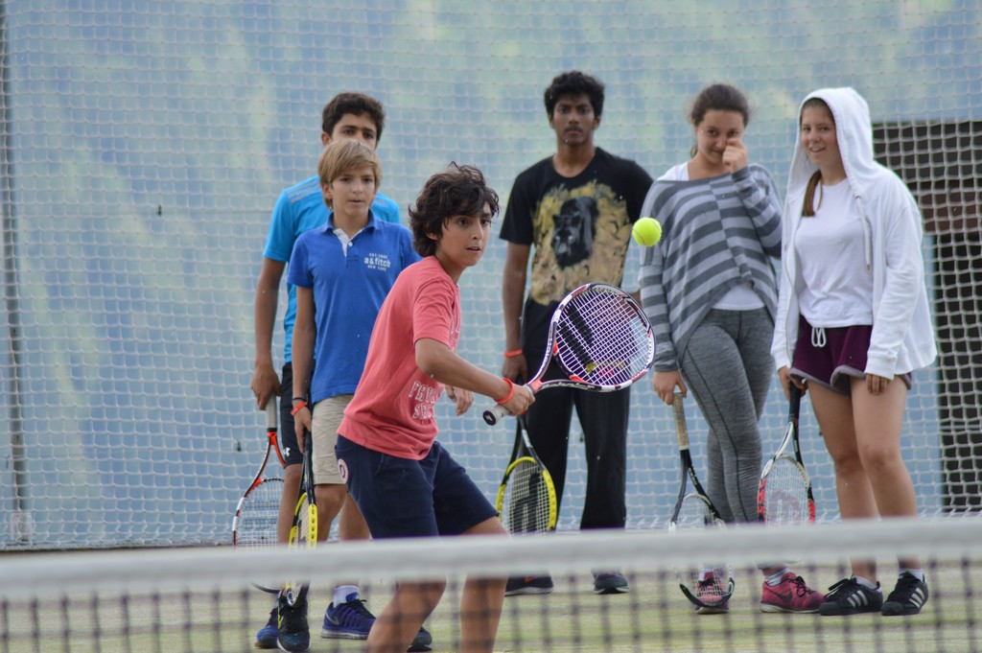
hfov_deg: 7.0
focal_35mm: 292
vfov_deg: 4.7
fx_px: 7972
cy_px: 326
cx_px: 491
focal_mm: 195
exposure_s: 1/1000
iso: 560
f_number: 4.8
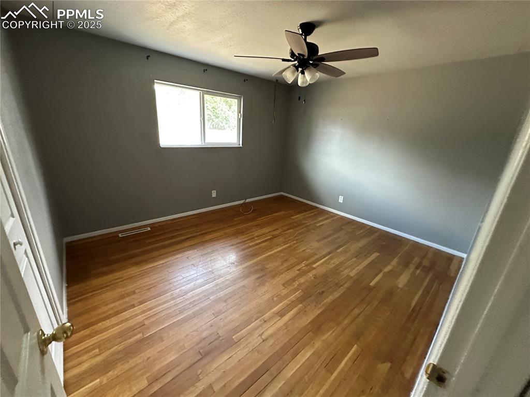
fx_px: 214
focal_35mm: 14
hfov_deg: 102.1
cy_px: 198
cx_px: 265
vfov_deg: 85.6
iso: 640
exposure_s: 1/60
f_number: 2.2
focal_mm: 2.22
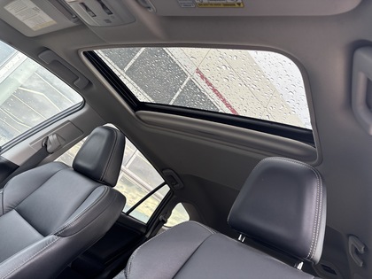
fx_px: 279
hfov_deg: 67.3
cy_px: 140
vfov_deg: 53.1
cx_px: 186
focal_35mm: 26
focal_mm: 5.96
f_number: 1.6
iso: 80
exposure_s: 1/121
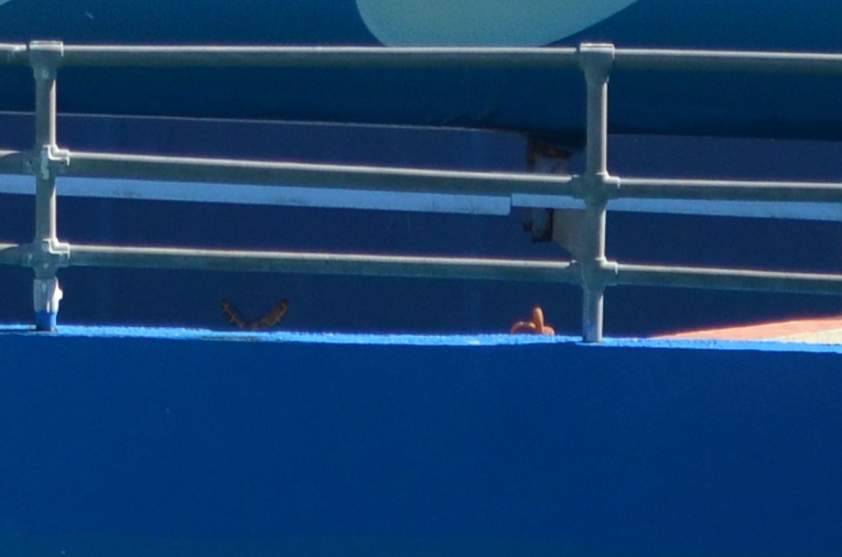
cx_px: -529
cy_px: -873
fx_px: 12422
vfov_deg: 2.5
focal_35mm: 532
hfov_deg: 3.9
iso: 400
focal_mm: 55
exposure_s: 1/1250
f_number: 5.6
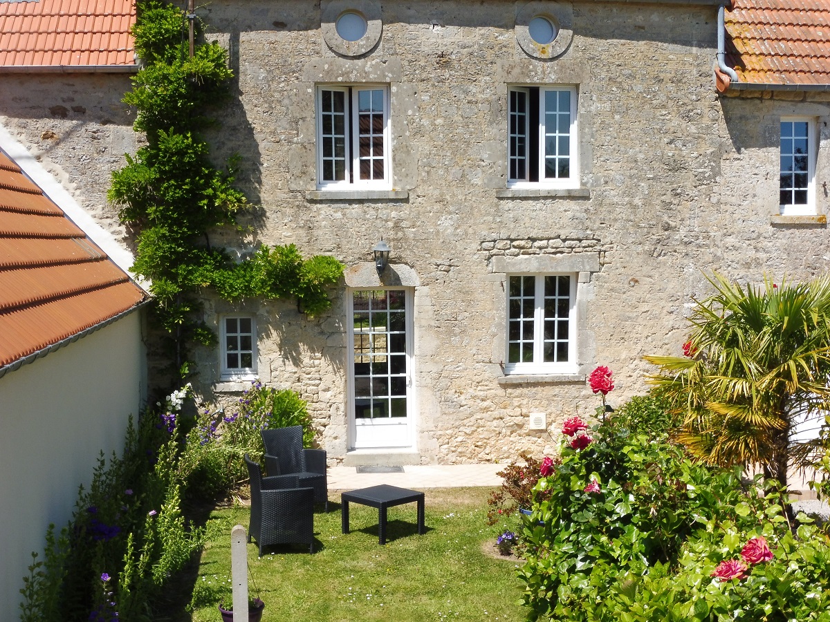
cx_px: 415
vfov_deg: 27.0
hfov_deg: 35.5
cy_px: 311
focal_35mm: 54
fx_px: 1295
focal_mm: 9.7
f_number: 6.3
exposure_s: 1/320
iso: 100
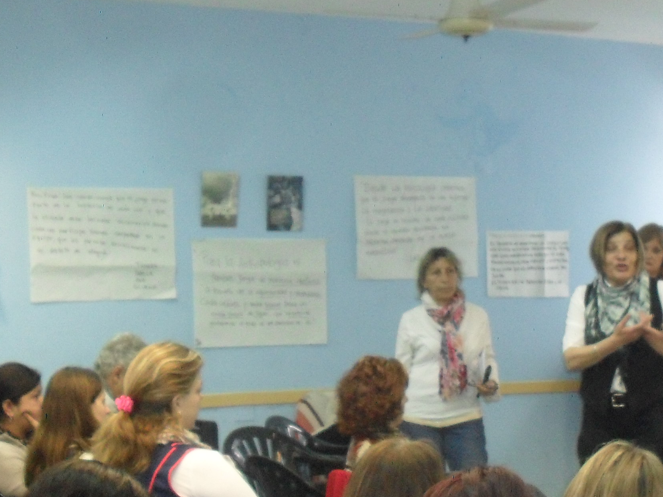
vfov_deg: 17.2
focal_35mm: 84
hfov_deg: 22.8
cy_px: 483
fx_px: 1609
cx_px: 569
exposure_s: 1/45
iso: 240
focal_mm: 6.3
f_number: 3.2
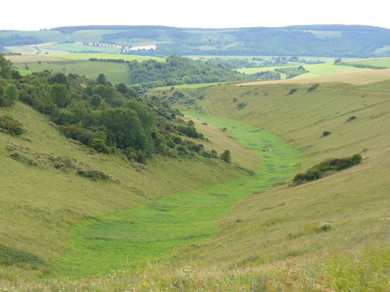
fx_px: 777
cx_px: 195
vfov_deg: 21.3
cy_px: 146
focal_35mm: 69
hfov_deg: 28.2
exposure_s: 1/100
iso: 80
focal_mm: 11.4
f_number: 3.2
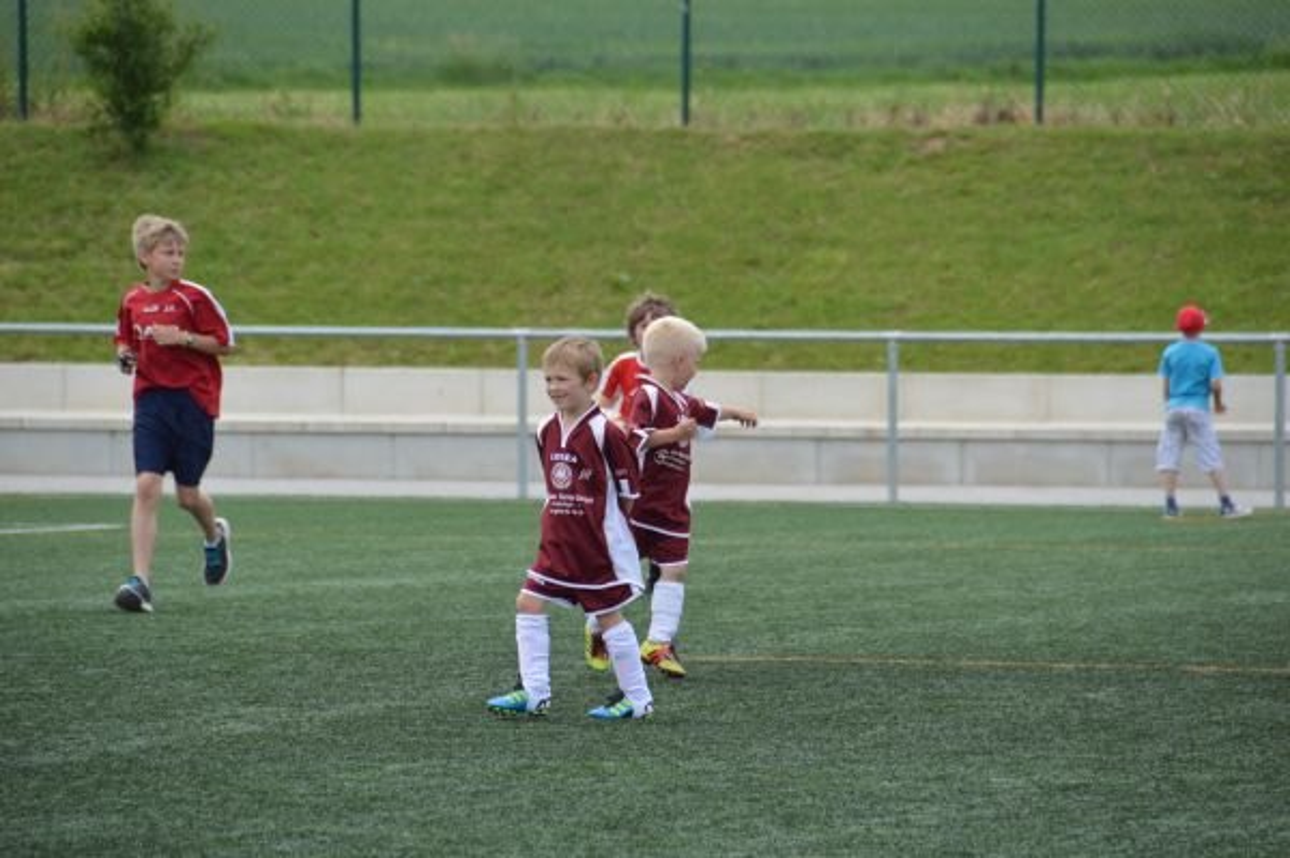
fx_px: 10741
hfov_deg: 6.9
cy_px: 429
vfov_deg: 4.6
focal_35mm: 300
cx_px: 645
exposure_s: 1/1000
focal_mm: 200
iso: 400
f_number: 5.6
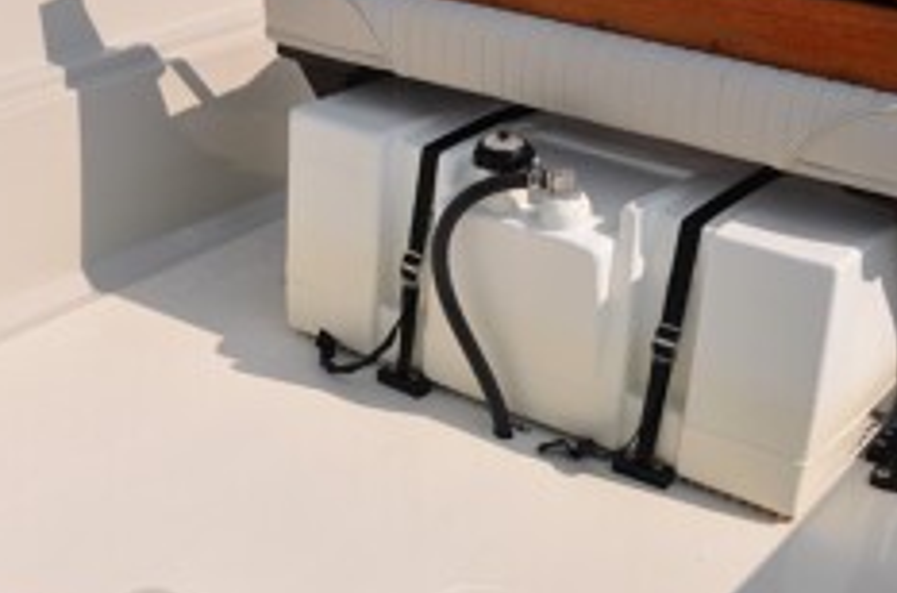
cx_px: 477
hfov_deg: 35.2
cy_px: 420
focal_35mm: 57
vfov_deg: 23.5
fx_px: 1414
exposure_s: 1/500
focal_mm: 21
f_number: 11
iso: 200
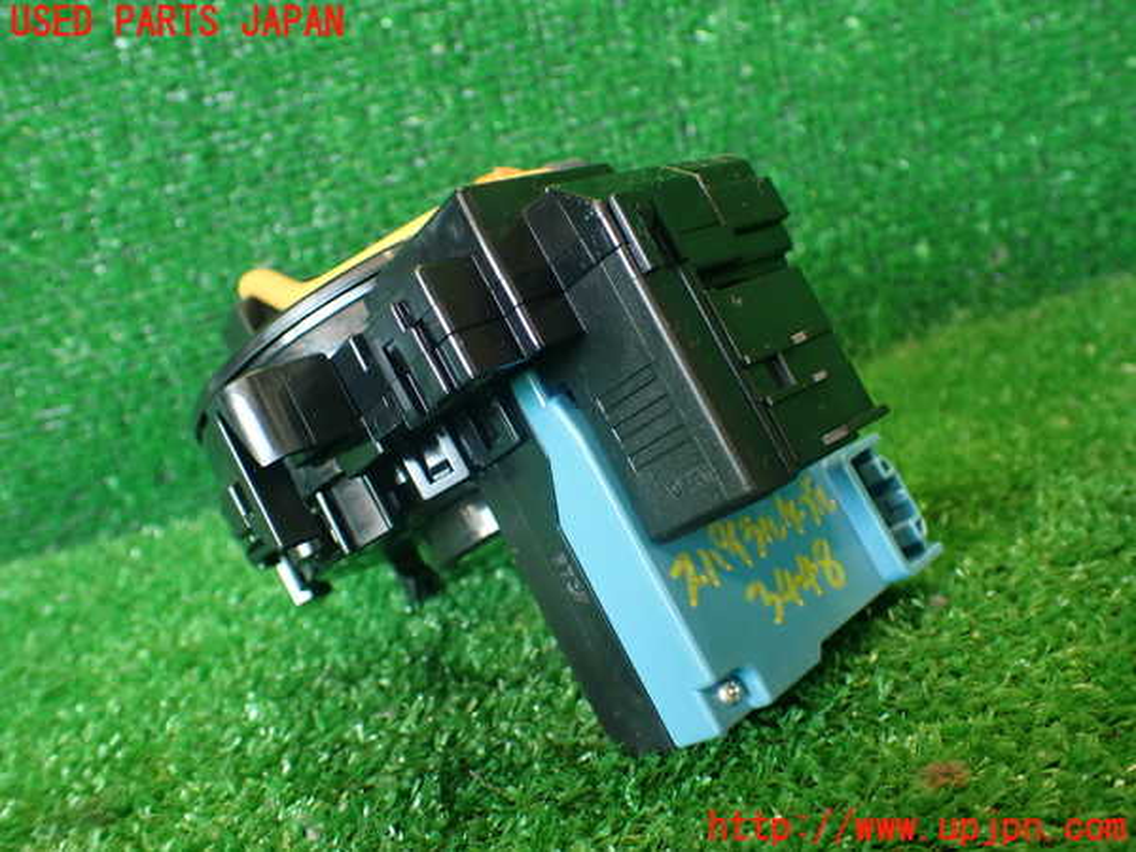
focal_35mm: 32
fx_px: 1050
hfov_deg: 56.8
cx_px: 568
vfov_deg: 44.2
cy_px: 426
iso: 250
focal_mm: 5.79
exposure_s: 1/30
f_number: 2.4
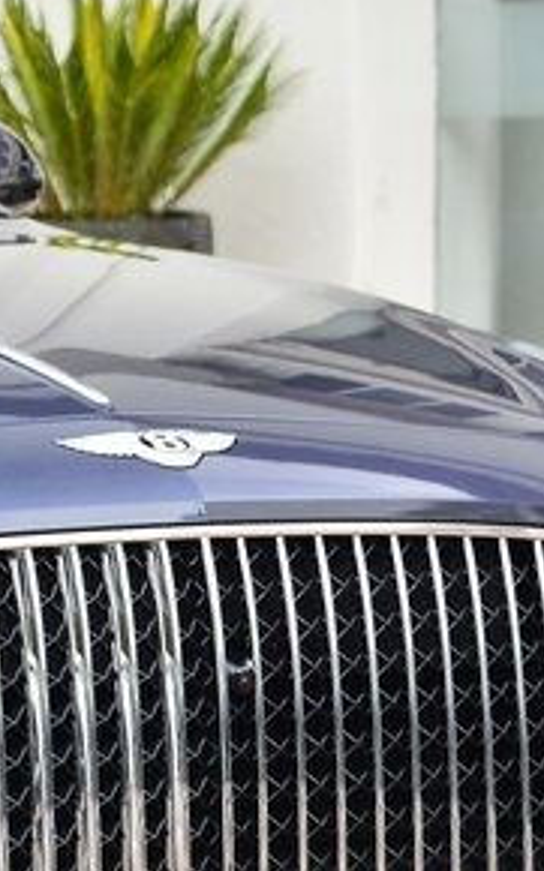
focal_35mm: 245
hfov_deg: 5.2
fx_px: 5817
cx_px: -678
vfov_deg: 8.6
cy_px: 380
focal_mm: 58
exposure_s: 1/400
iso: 400
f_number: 4.5
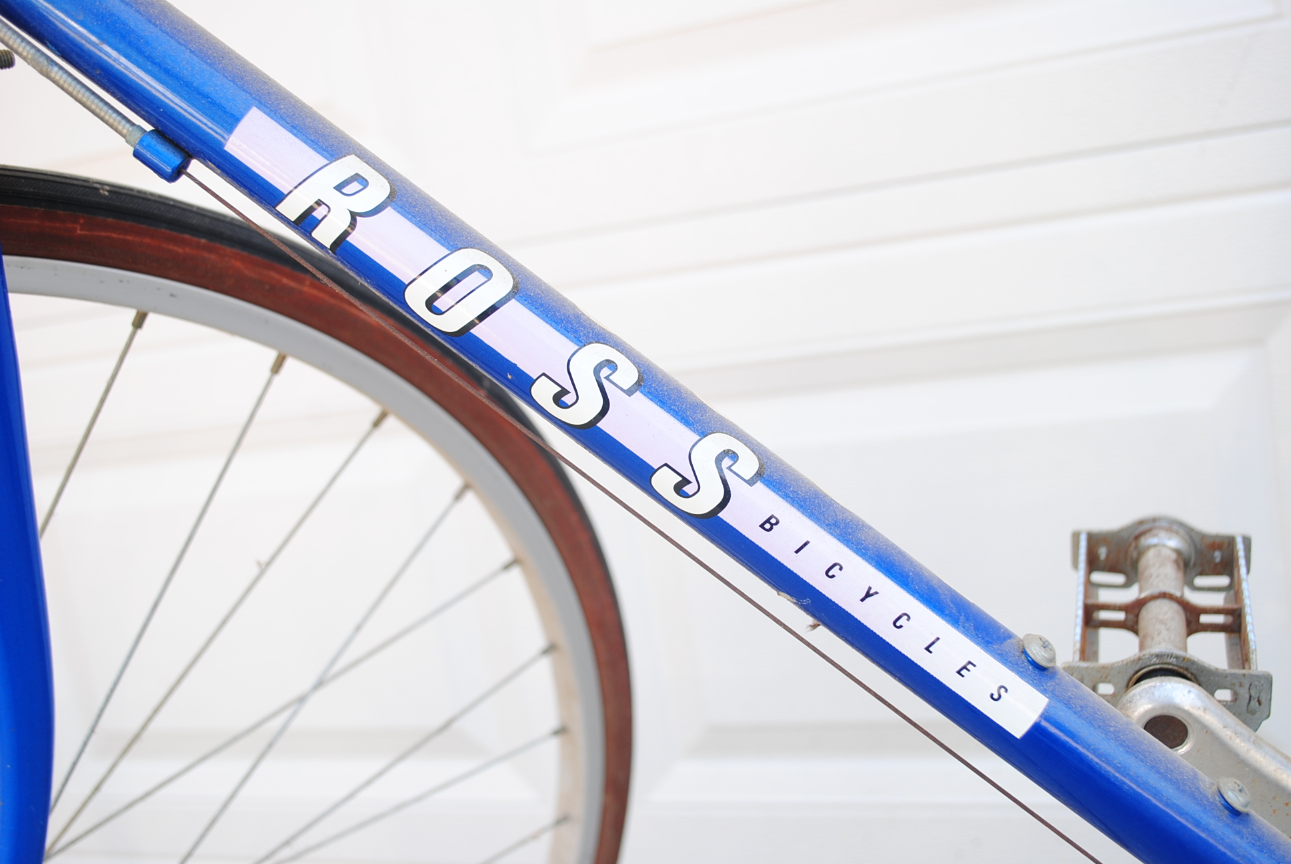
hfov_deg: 49.5
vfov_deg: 34.3
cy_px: 432
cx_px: 646
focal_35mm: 39
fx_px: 1400
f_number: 4.2
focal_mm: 26
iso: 100
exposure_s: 1/50
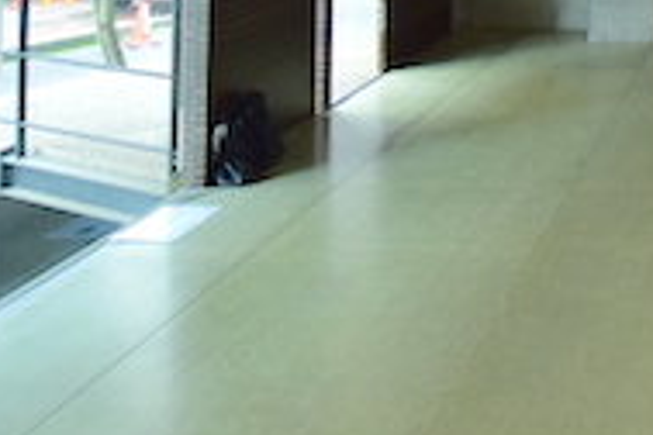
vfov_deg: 22.6
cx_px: 791
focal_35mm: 50
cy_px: -199
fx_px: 907
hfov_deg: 32.4
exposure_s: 1/200
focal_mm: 10
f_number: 3.5
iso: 1100
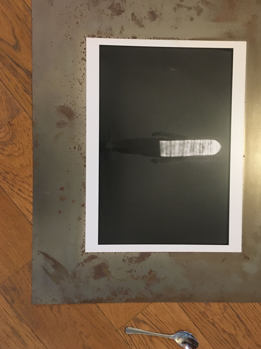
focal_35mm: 33
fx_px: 332
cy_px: 161
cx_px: 142
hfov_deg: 42.9
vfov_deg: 55.3
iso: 200
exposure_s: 1/17
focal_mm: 4.15
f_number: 2.2
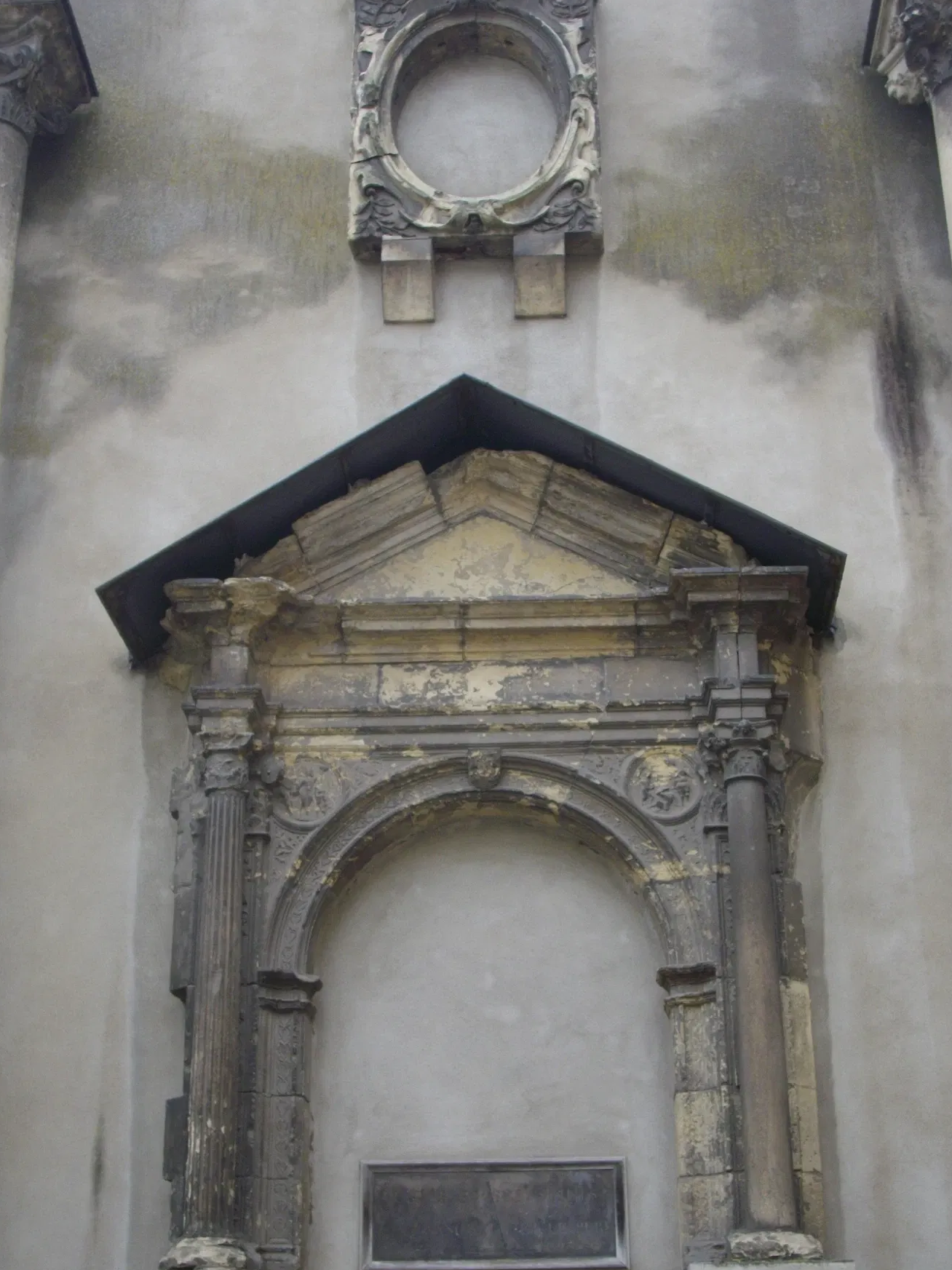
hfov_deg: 27.0
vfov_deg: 35.5
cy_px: 702
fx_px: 1981
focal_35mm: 54
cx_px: 515
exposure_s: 1/400
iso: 100
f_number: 3.1
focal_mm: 7.6
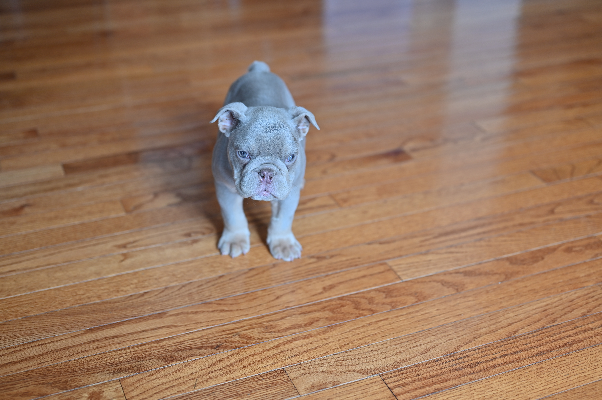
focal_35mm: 50
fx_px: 836
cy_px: 200
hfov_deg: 39.6
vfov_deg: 27.0
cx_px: 301
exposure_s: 1/80
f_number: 2.5
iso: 200
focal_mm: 50
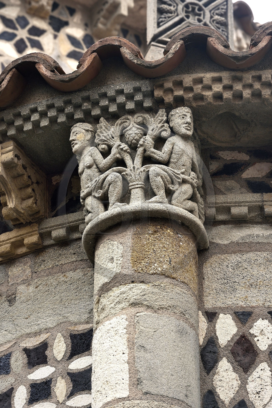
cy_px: 204
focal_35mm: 200
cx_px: 136
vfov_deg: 10.3
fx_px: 2266
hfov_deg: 6.9
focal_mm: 200
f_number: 9
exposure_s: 1/160
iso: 800
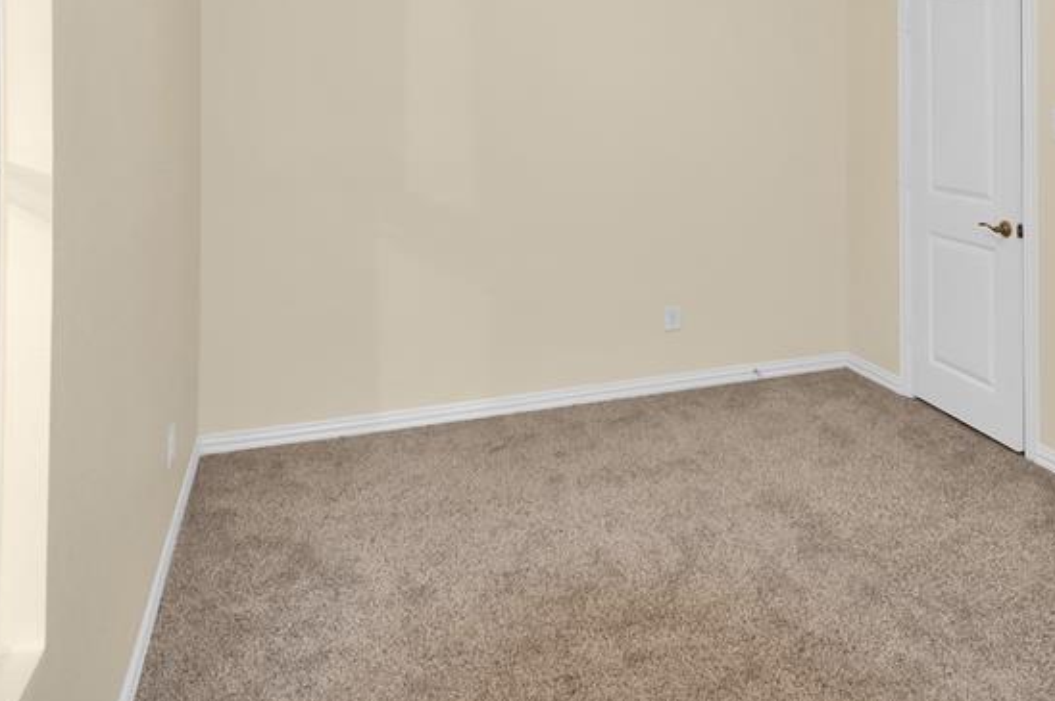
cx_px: 634
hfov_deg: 64.9
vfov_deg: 42.3
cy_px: 63
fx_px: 820
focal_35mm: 28
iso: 560
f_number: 4.5
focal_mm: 10
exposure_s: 1/60
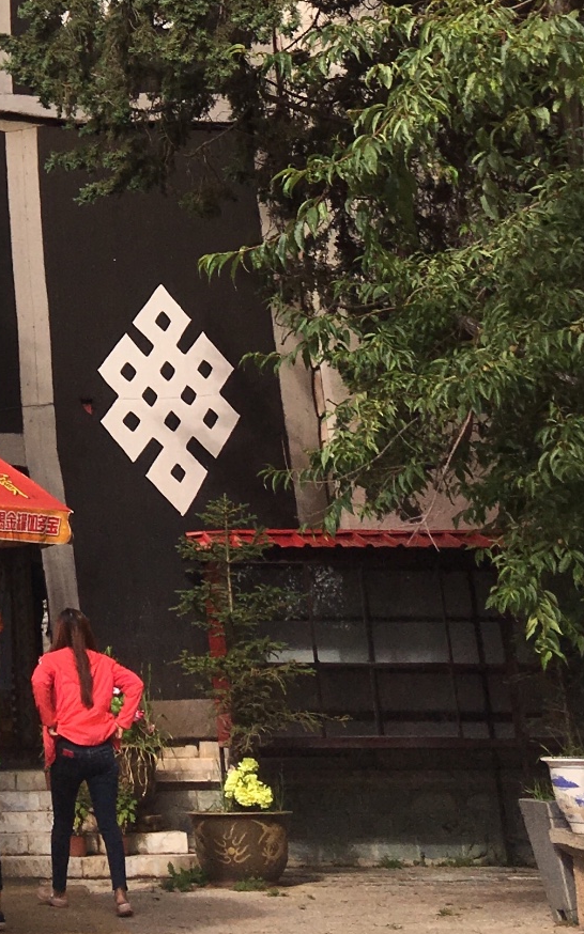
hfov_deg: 17.0
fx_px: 1834
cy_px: -37
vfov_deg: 26.8
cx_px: -183
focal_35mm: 72
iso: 25
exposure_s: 1/1425
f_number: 2.2
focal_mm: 4.15
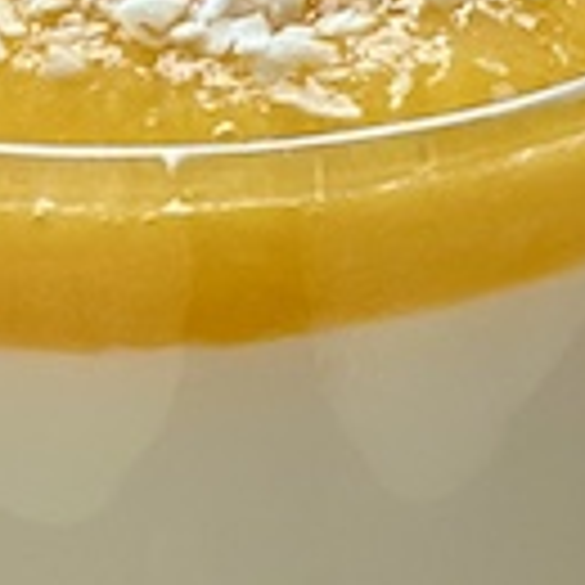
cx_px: 410
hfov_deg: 5.7
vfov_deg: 5.7
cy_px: 893
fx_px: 5832
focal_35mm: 305
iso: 125
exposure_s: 1/88
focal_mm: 6.86
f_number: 1.78
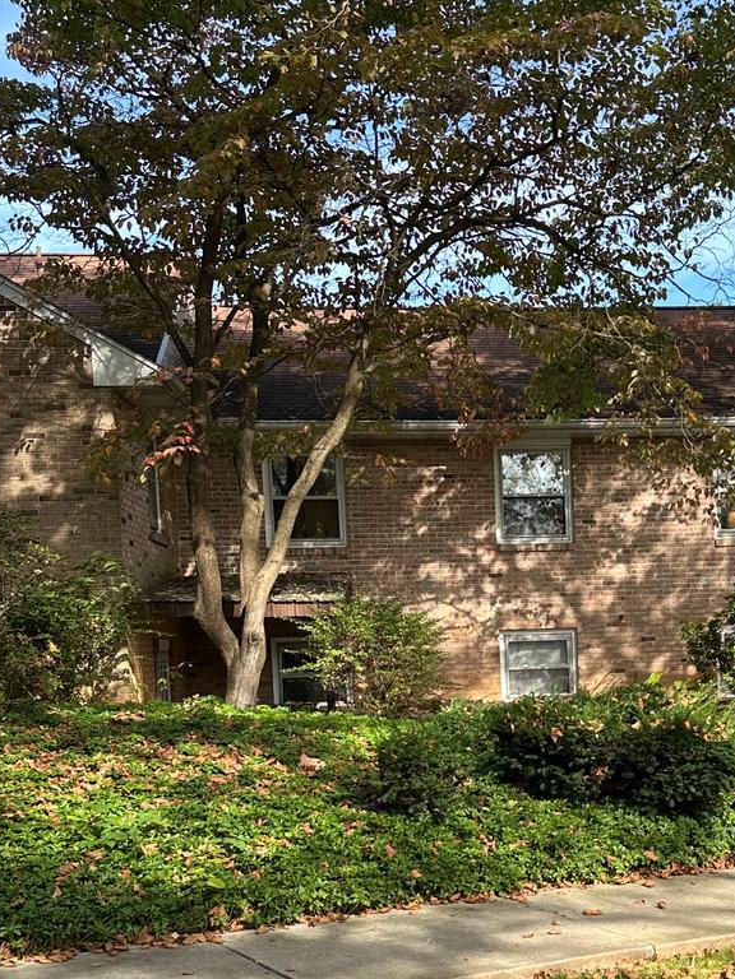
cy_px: 714
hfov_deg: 29.6
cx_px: 581
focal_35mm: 48
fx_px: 1359
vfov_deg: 38.8
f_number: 1.78
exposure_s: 1/989
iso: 80
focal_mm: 6.86
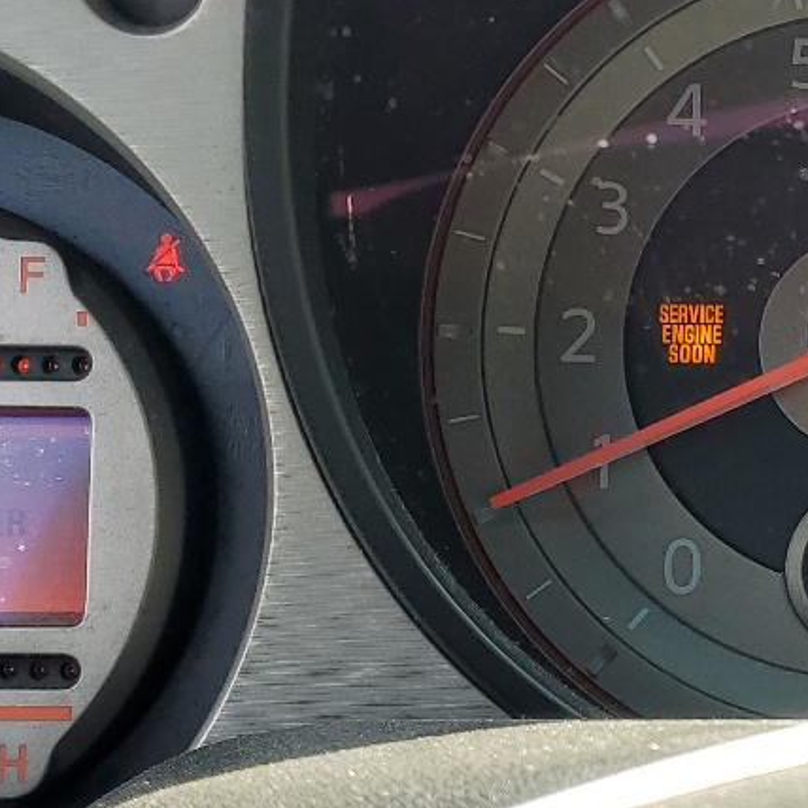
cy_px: 311
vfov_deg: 20.1
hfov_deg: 19.3
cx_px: 904
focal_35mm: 86
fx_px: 2271
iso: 50
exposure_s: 1/417
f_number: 1.5
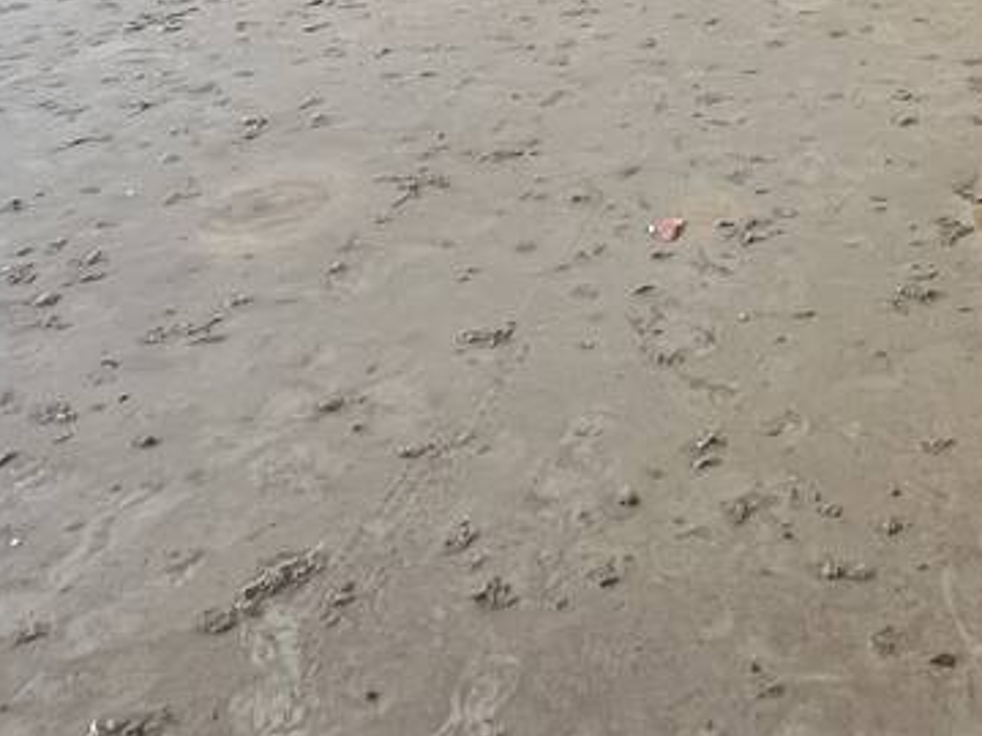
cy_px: -403
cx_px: 887
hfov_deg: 34.7
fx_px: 1475
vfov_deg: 22.4
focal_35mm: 52
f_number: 1.8
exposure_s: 1/99
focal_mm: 1.57
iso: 50
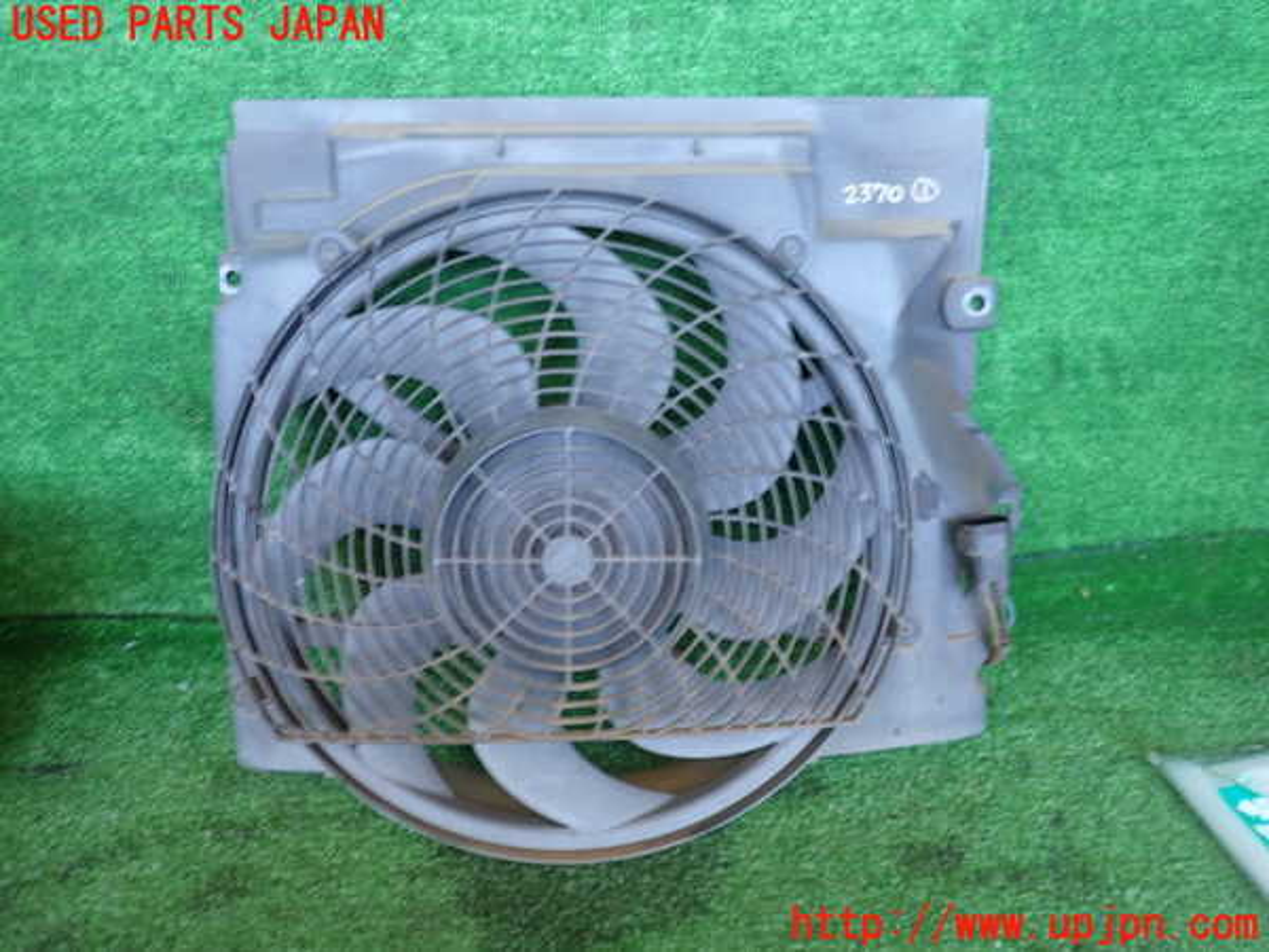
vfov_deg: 46.8
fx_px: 1100
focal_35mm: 30
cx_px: 634
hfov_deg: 60.0
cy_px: 476
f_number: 2.3
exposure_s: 1/30
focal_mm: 5.4
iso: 200
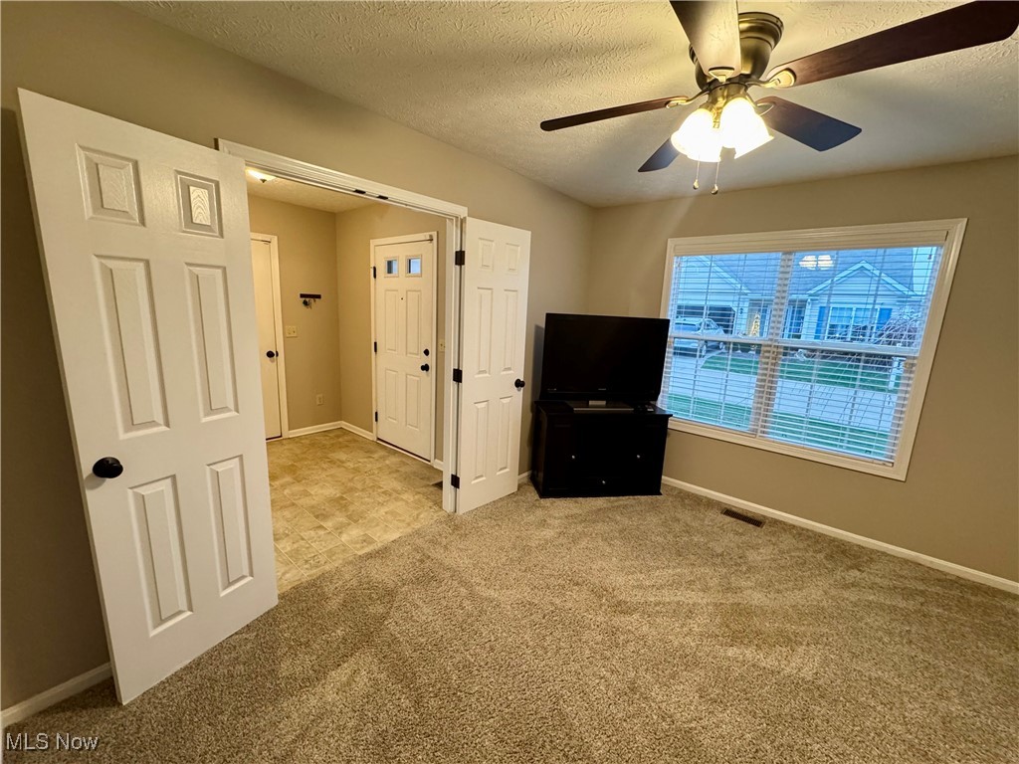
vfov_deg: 85.7
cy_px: 382
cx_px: 510
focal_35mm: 14
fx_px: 412
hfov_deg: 102.1
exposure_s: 1/60
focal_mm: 2.22
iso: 320
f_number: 2.2
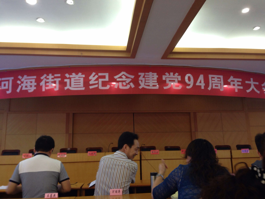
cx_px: 132
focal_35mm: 33
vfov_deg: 42.9
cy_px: 100
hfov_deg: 55.4
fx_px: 253
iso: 80
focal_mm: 4.12
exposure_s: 1/20
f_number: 2.4
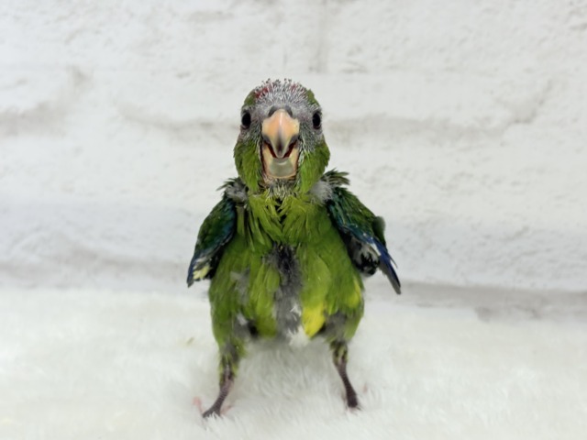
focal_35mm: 52
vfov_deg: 28.0
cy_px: 220
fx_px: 882
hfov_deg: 36.8
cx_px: 294
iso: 80
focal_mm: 5.96
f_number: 1.6
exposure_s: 1/100
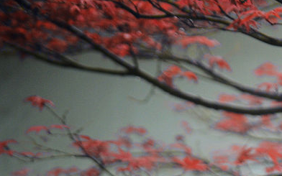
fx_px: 4312
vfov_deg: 2.3
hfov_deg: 3.7
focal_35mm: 561
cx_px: 410
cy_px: 250
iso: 640
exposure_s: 1/500
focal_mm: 180
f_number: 2.8
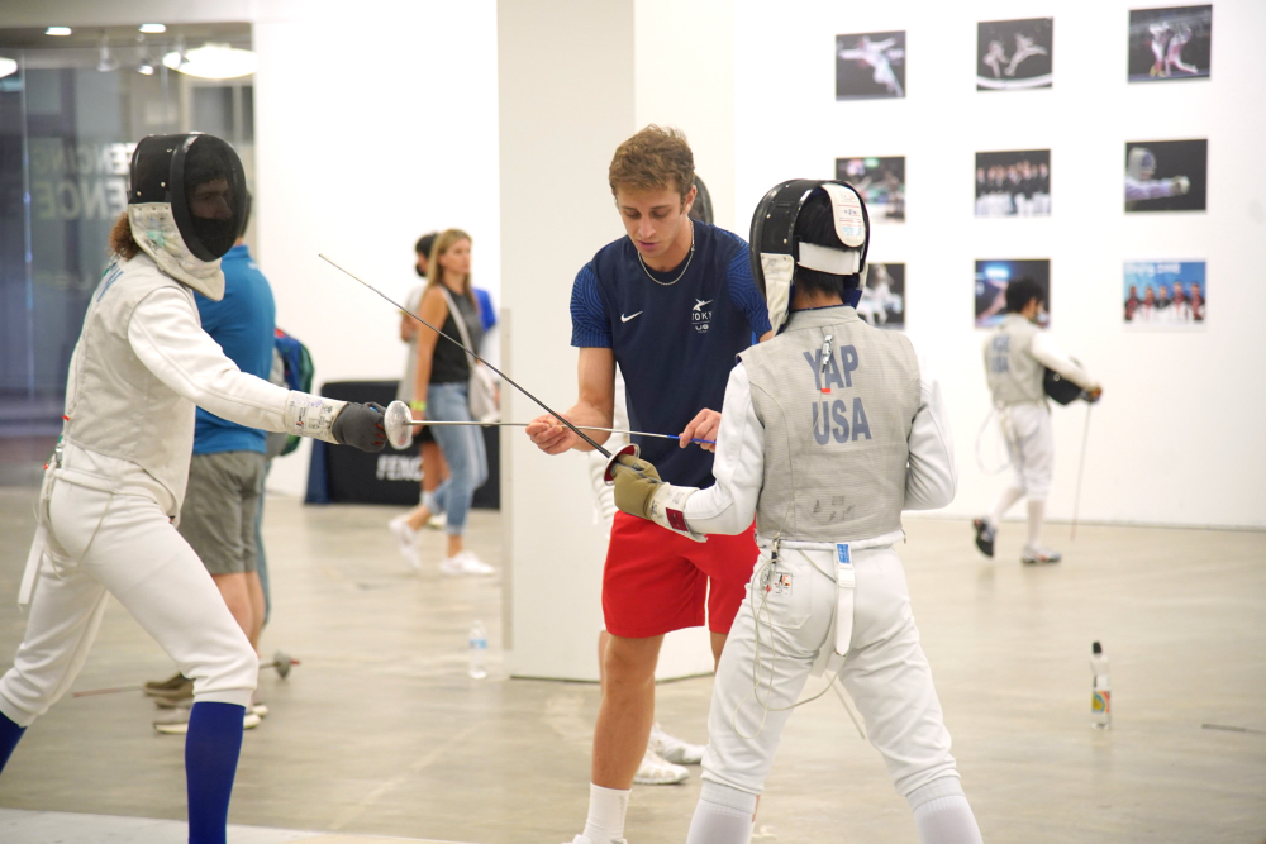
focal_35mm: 120
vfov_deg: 11.4
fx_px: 4217
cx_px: 633
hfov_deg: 17.1
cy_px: 422
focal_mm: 119.9
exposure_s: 1/250
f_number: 4
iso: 2000
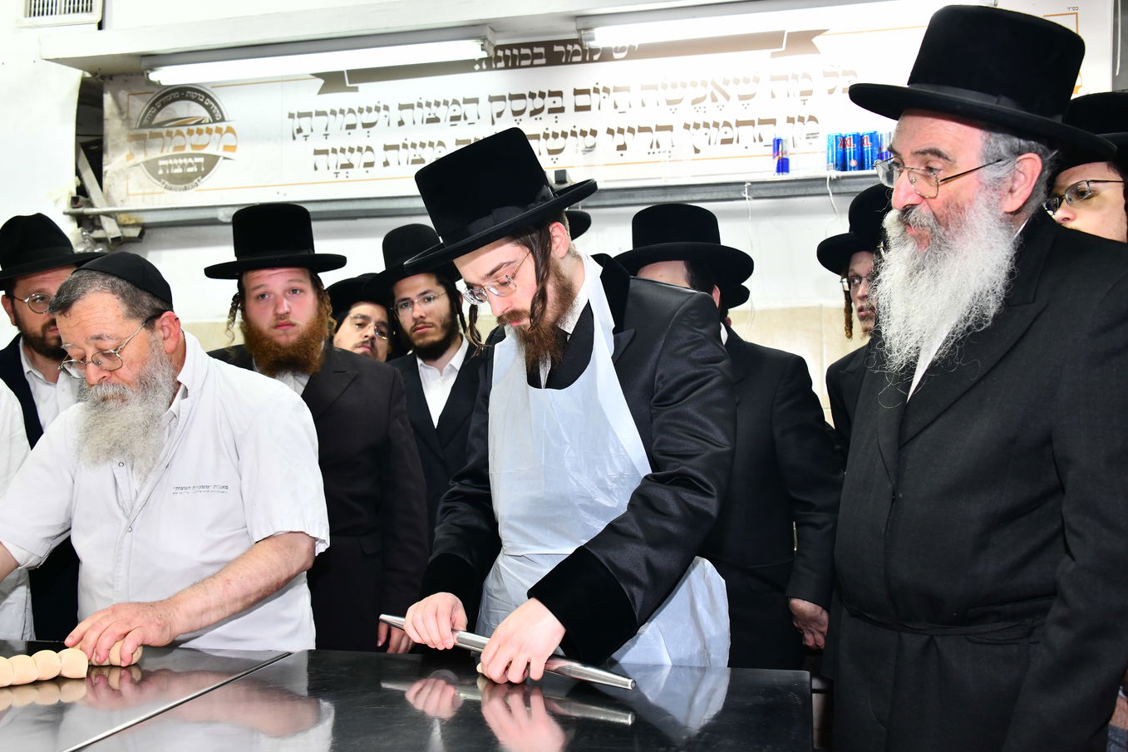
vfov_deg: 40.0
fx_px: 1034
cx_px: 549
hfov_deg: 57.2
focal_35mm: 33
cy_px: 382
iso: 800
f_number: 5.6
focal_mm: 32
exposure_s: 1/160
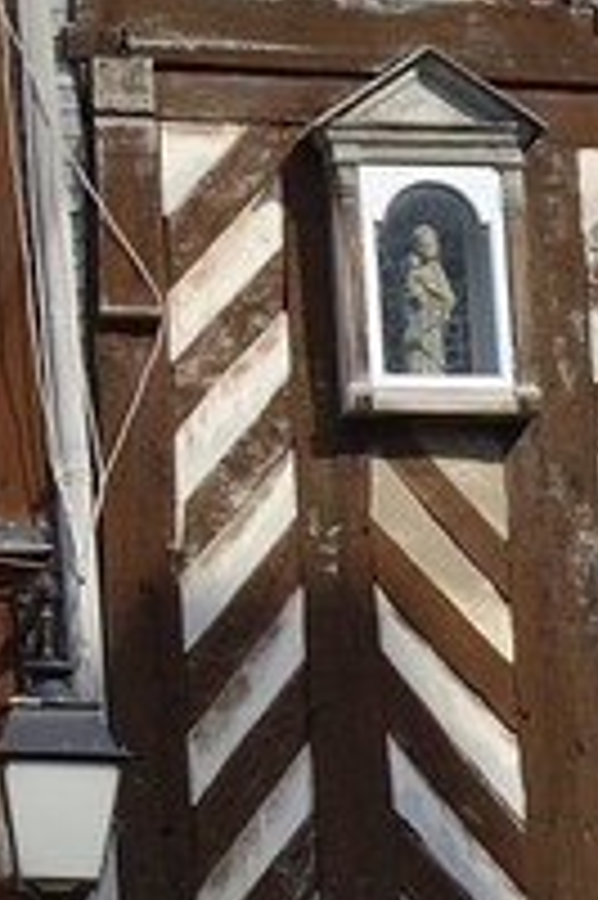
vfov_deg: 7.1
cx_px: -1254
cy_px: -306
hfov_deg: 4.6
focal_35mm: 288
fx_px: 7188
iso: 200
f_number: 10
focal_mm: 36
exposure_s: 1/250
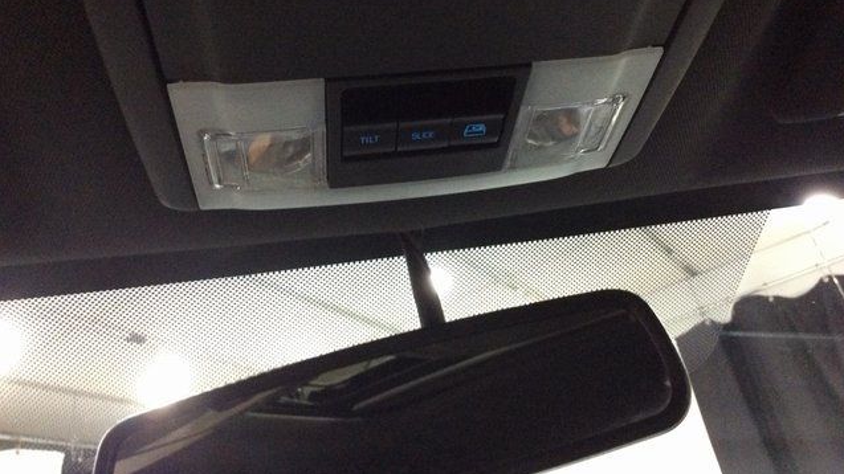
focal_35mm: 35
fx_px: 783
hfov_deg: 56.6
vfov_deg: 33.4
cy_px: 162
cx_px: 423
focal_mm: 3.3
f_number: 2.4
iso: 320
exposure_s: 1/17
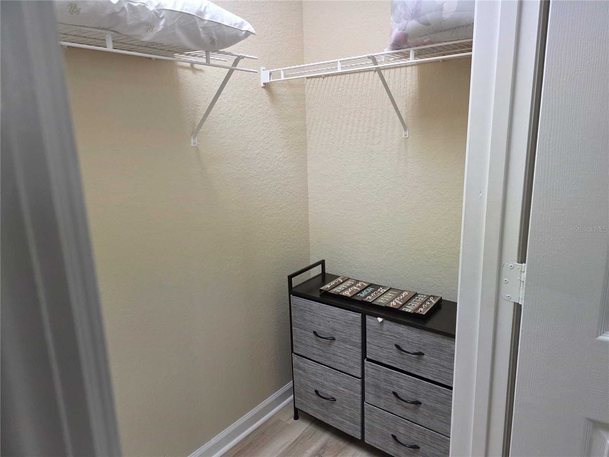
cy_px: 228
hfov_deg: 73.9
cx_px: 304
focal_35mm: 23
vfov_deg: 58.9
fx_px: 405
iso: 250
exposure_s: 1/120
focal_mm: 6.3
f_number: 1.7
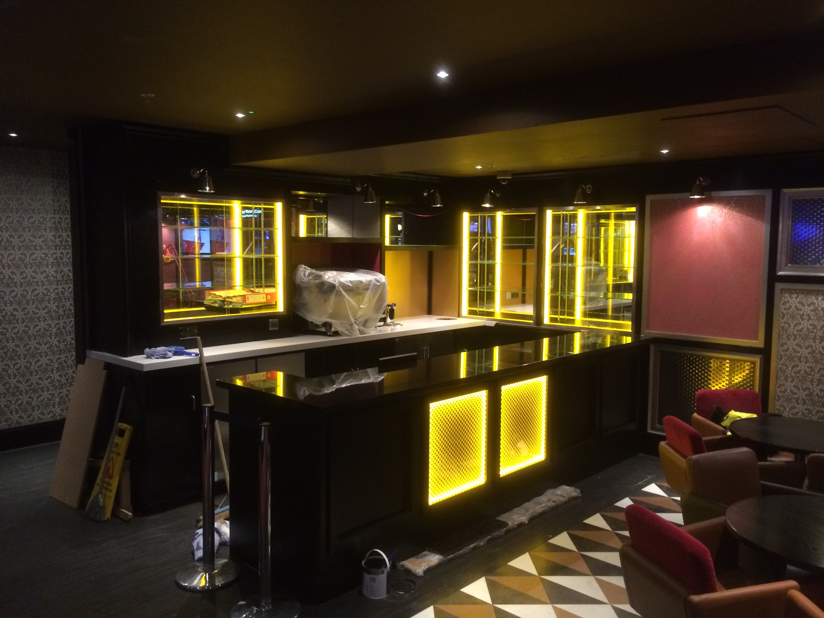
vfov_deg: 48.2
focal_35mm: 29
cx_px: 412
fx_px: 690
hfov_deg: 61.7
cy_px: 309
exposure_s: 1/25
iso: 250
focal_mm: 4.15
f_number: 2.2
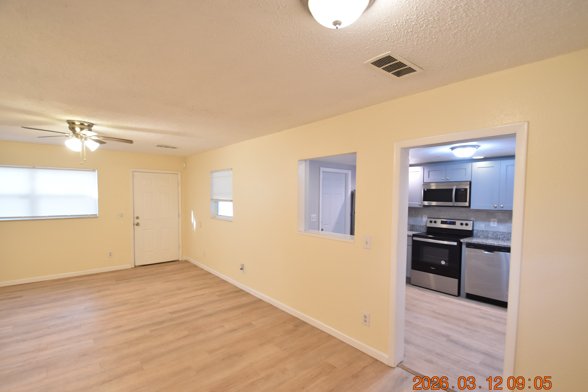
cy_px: 206
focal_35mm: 16
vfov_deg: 73.7
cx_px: 298
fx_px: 261
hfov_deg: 96.7
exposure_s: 1/45
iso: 800
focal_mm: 10
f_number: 3.5
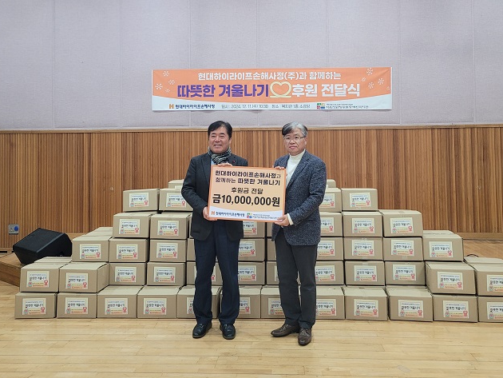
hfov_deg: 55.3
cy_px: 144
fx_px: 480
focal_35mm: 33
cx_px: 257
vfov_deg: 42.7
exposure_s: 1/60
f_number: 1.8
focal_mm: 5.4
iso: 200
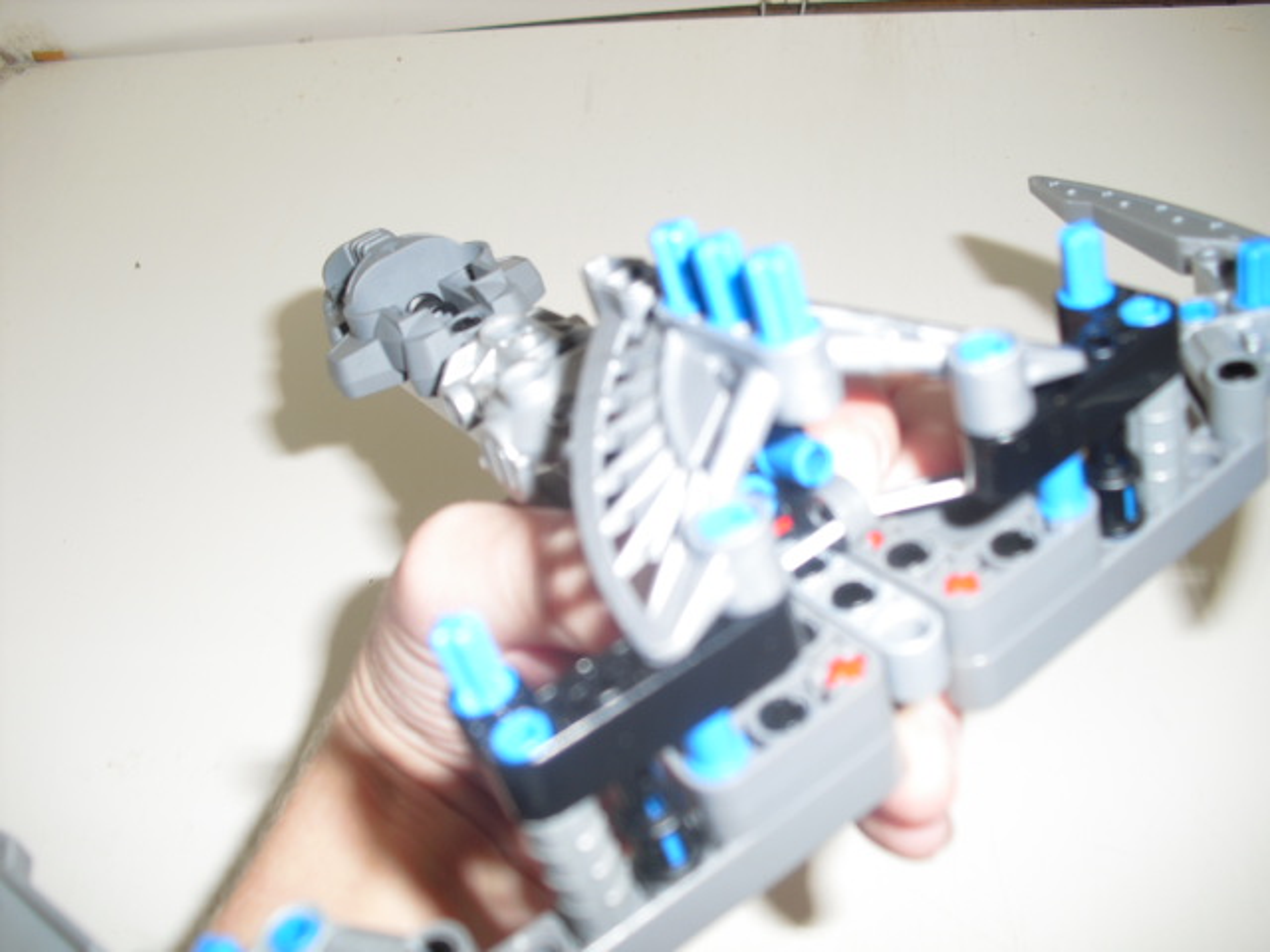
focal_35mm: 36
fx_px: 1321
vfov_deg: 39.7
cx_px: 635
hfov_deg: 51.4
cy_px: 476
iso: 64
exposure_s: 1/60
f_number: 3.1
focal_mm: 6.3
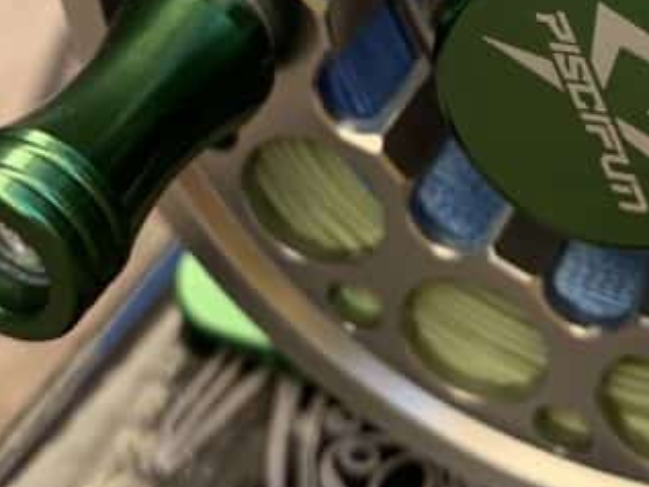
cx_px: 487
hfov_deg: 23.0
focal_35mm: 84
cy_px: -104
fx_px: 1575
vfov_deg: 16.8
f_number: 1.8
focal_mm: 4.25
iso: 40
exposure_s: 1/122
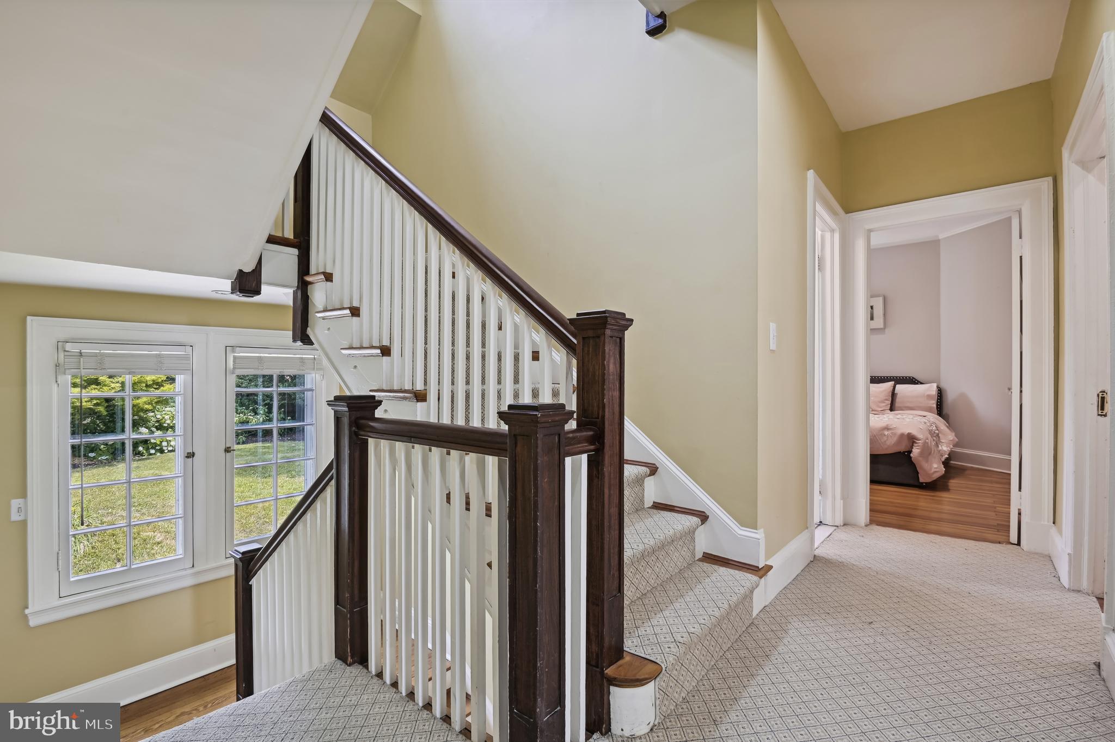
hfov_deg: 96.8
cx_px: 558
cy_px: 371
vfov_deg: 73.7
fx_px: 495
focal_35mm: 16
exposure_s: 1/13
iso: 160
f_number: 8
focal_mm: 16
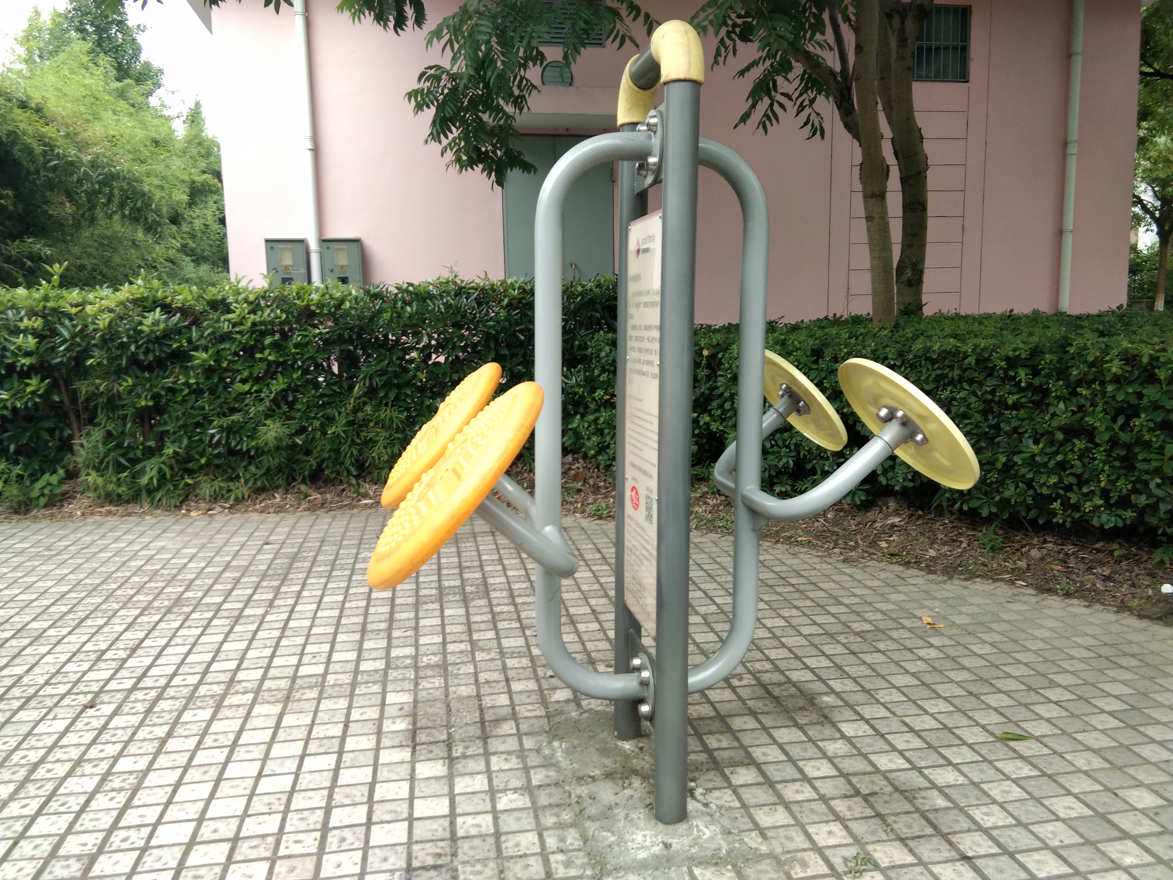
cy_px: 440
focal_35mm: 31
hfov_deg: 58.4
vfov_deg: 45.4
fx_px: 1050
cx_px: 586
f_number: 2.2
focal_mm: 3.69
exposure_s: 1/50
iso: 160
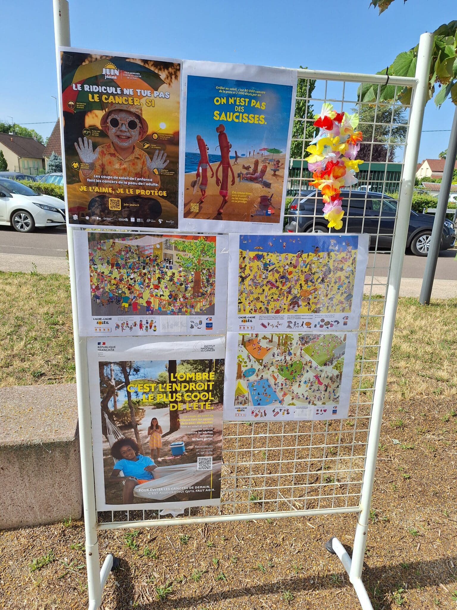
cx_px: 228
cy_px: 305
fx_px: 405
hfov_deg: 58.9
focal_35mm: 23
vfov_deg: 73.9
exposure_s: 1/2058
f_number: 1.8
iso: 40
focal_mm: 5.54
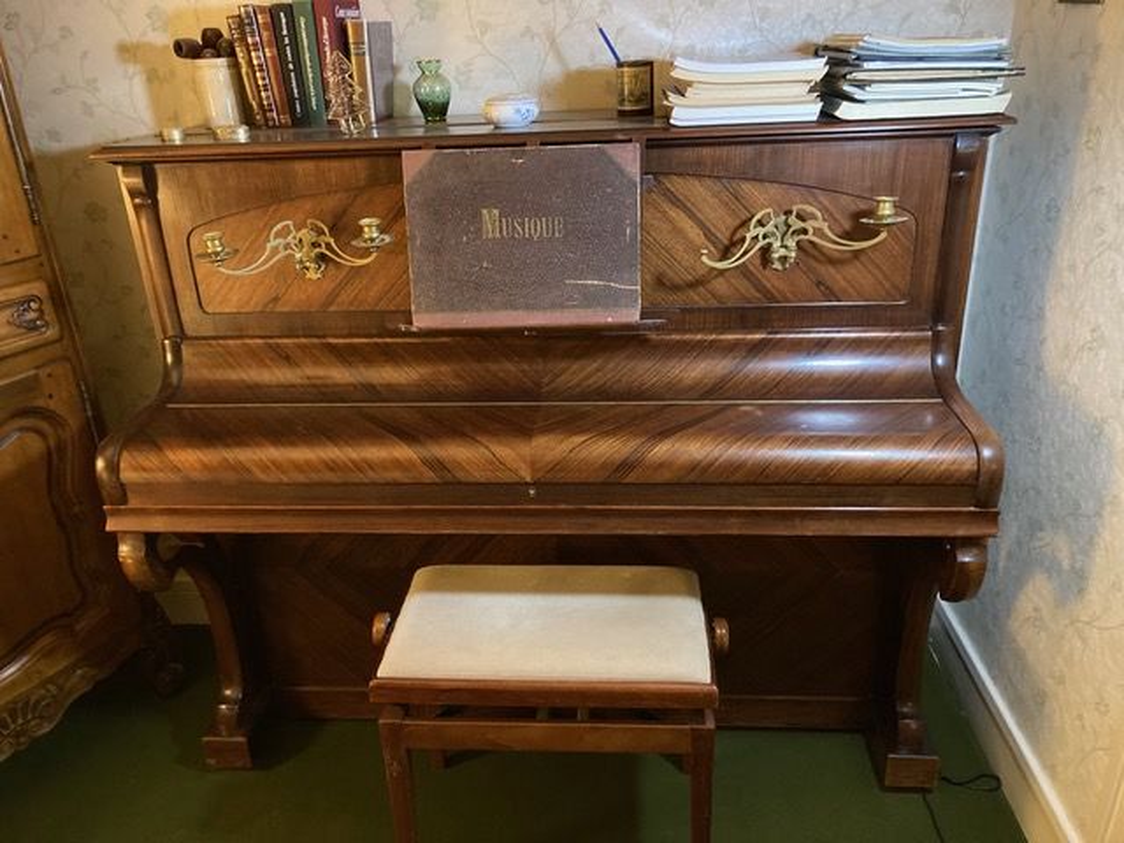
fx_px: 909
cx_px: 562
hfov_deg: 63.4
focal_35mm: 28
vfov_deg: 49.7
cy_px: 422
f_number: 1.8
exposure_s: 1/25
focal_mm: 3.99
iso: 640
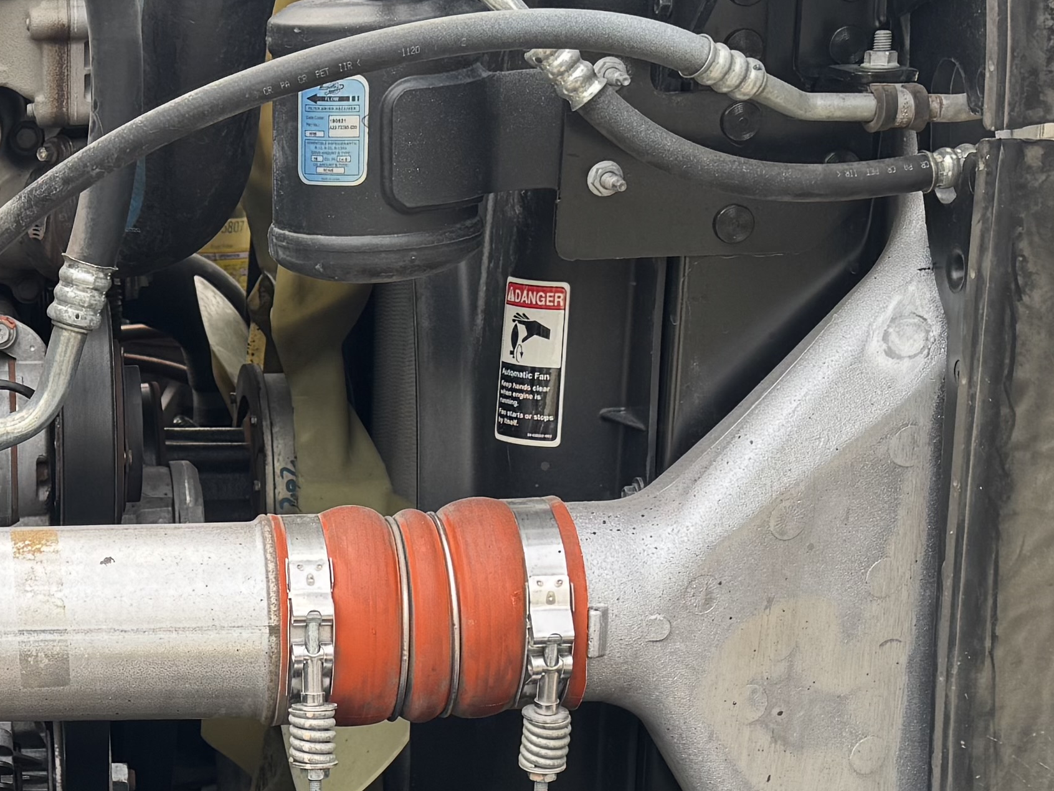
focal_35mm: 81
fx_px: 2466
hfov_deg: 22.4
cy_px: 644
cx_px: -171
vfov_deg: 18.0
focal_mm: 6.76
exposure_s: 1/267
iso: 64
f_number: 1.78
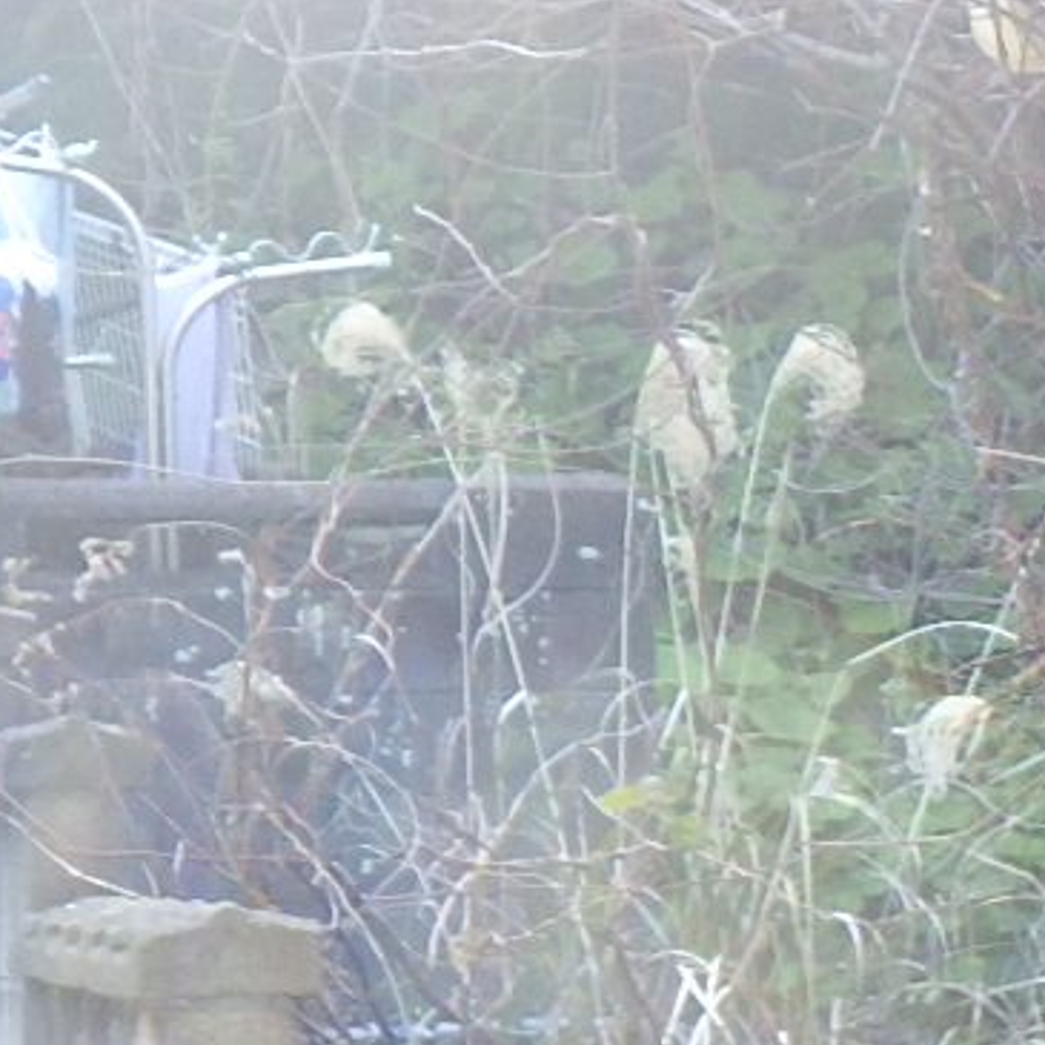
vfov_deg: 12.5
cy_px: 679
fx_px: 4747
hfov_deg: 11.6
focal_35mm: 139
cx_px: 1887
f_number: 3.5
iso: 125
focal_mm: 5
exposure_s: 1/80
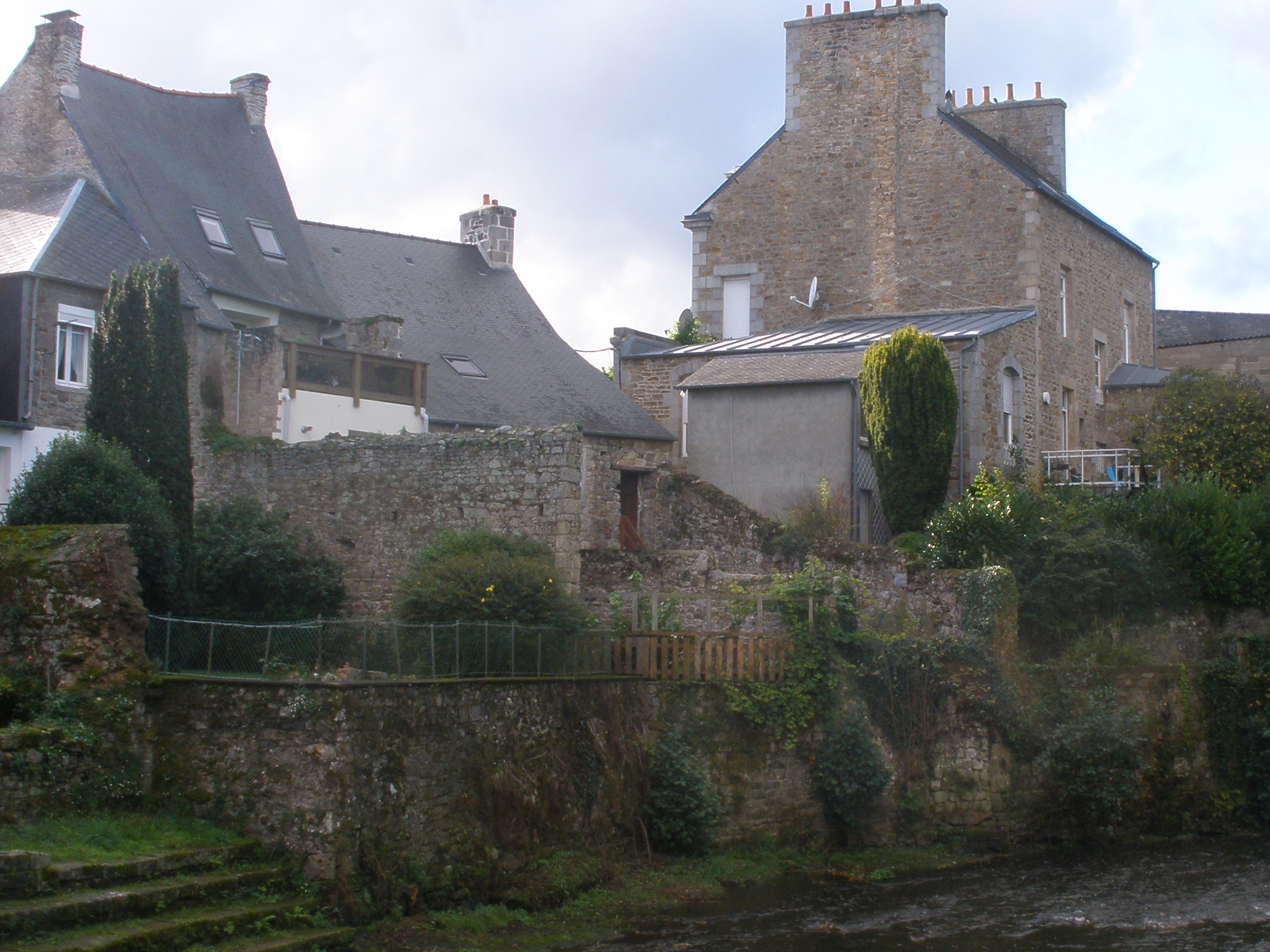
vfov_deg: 26.1
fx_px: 2055
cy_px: 436
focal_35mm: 56
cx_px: 906
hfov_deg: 33.8
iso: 80
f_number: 5.6
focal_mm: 6.3
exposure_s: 1/100
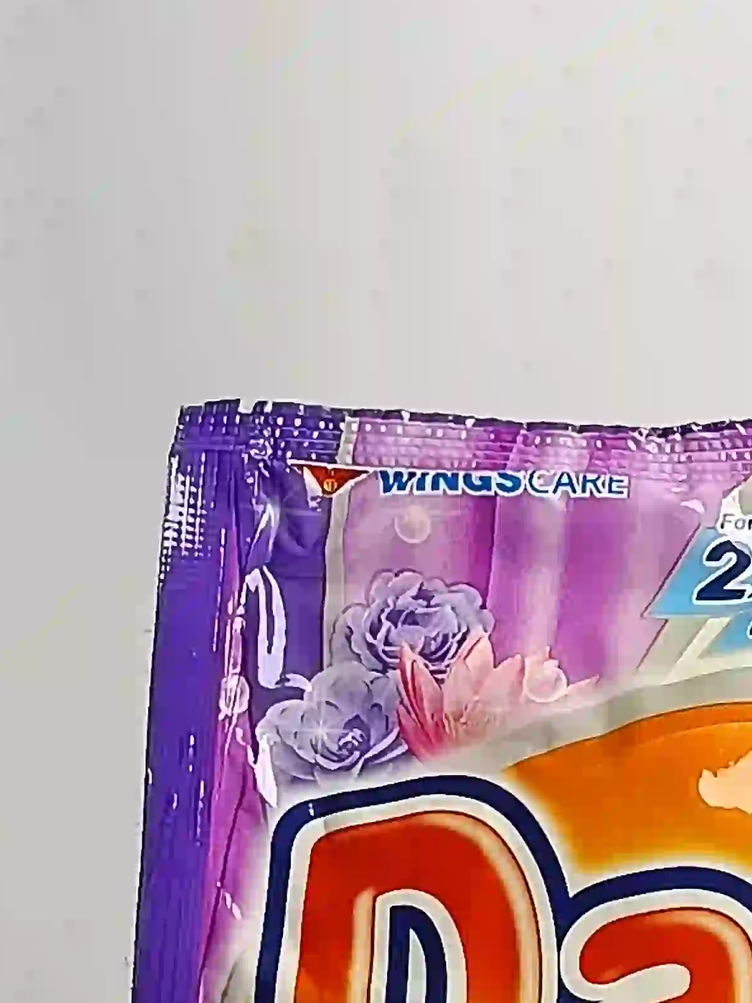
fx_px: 3447
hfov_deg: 12.4
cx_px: 661
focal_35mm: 119
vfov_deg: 16.3
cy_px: 929
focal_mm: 5.24
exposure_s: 1/100
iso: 105
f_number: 1.7
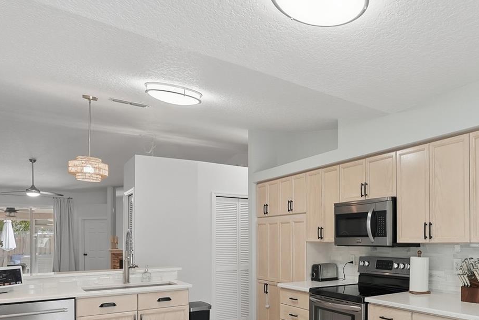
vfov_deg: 43.8
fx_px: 384
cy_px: 238
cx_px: 384
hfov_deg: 58.9
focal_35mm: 29
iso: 1600
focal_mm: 16.5
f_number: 5.6
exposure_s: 1/2000
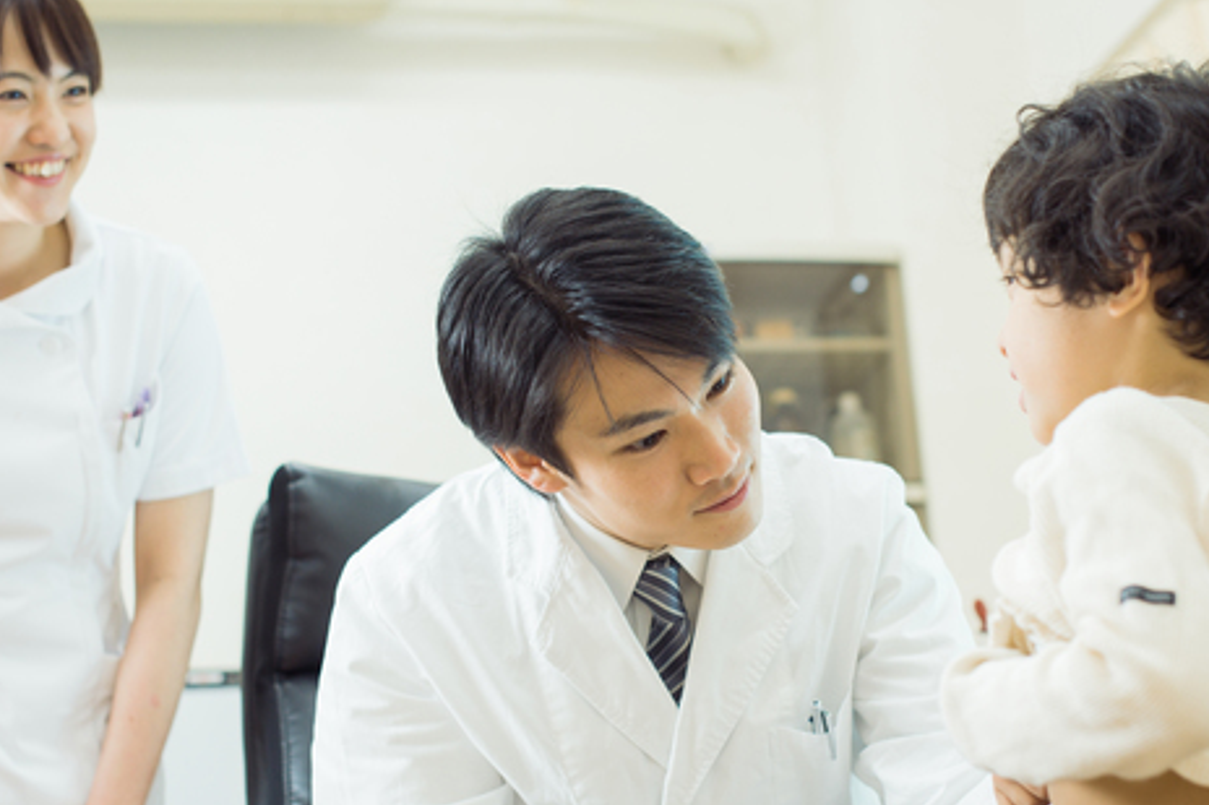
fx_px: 2316
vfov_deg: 19.7
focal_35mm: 69
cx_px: 631
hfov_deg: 29.2
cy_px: 447
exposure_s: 1/160
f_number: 3.2
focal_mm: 50
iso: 500
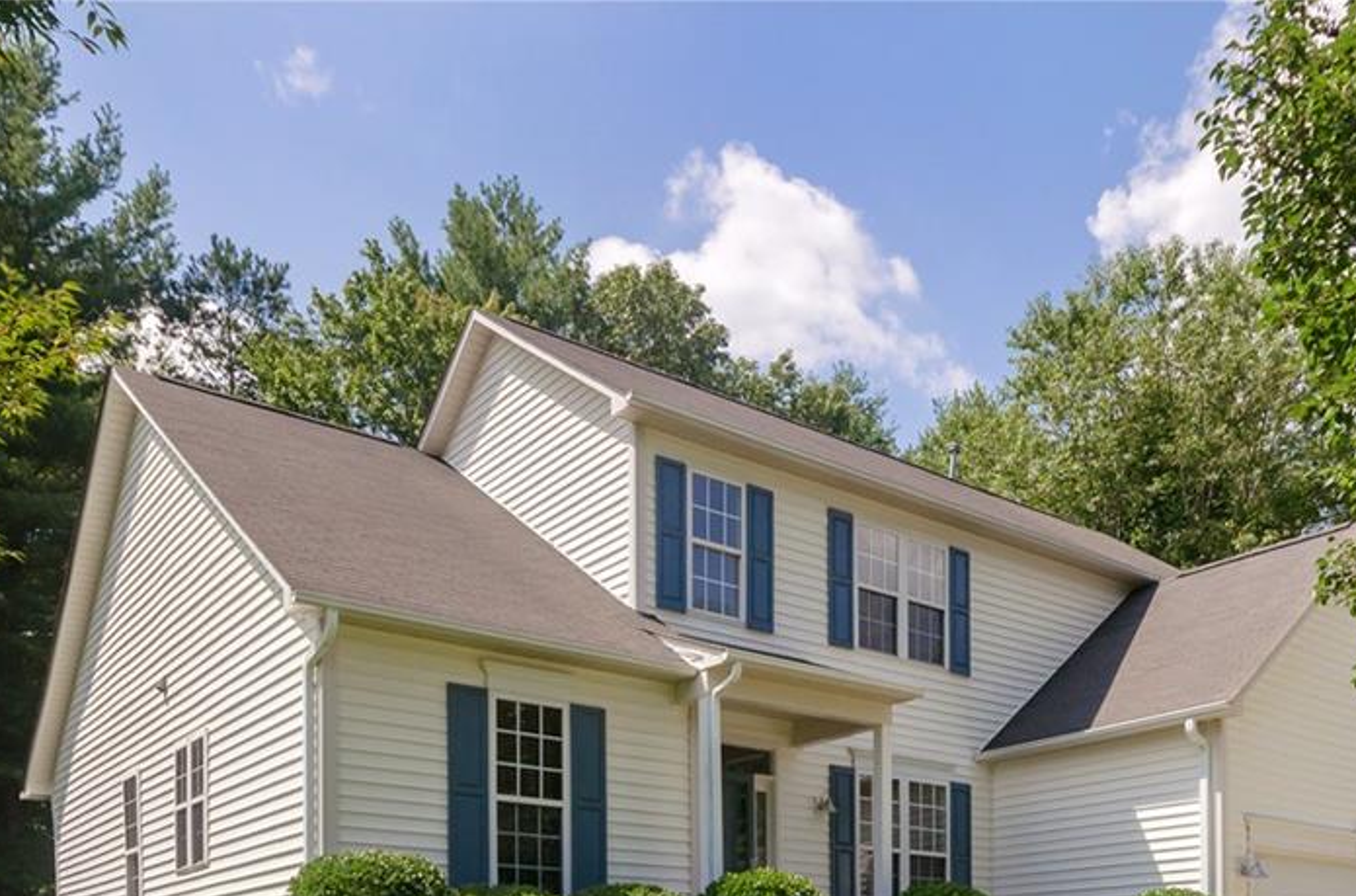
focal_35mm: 29
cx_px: 726
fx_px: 1079
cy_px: 659
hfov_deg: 64.2
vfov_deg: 43.8
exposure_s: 1/1000
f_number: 8
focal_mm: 13
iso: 200
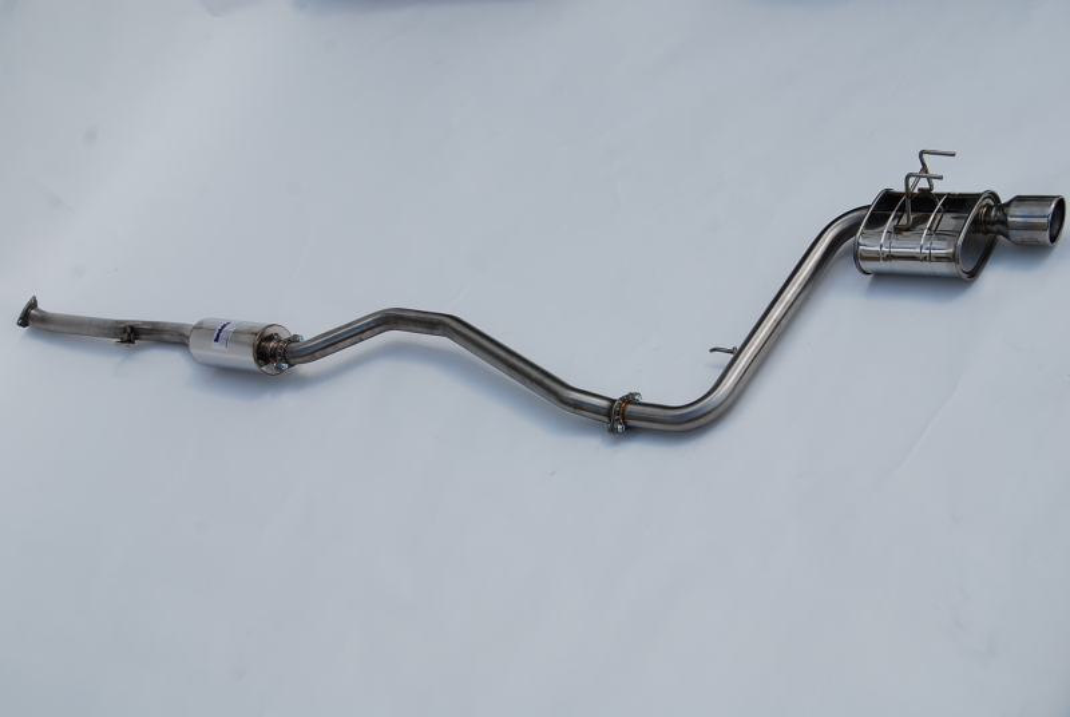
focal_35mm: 57
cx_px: 535
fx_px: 1697
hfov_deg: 35.0
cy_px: 358
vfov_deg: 23.9
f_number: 9
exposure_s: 1/320
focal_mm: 38
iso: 100
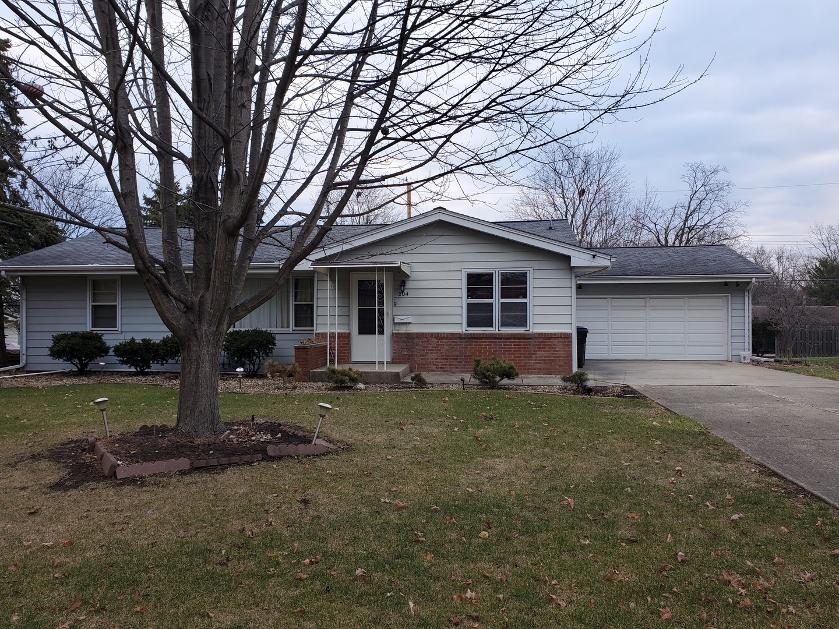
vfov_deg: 53.1
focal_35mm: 26
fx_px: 630
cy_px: 314
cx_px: 420
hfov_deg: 67.3
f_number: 2.4
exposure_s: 1/120
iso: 64
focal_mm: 4.3
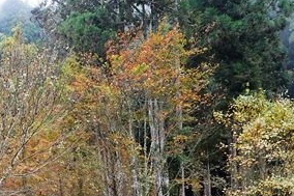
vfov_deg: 24.3
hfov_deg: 35.4
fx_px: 449
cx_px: 69
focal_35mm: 55
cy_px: 153
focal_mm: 9
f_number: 2.8
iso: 125
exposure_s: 1/80
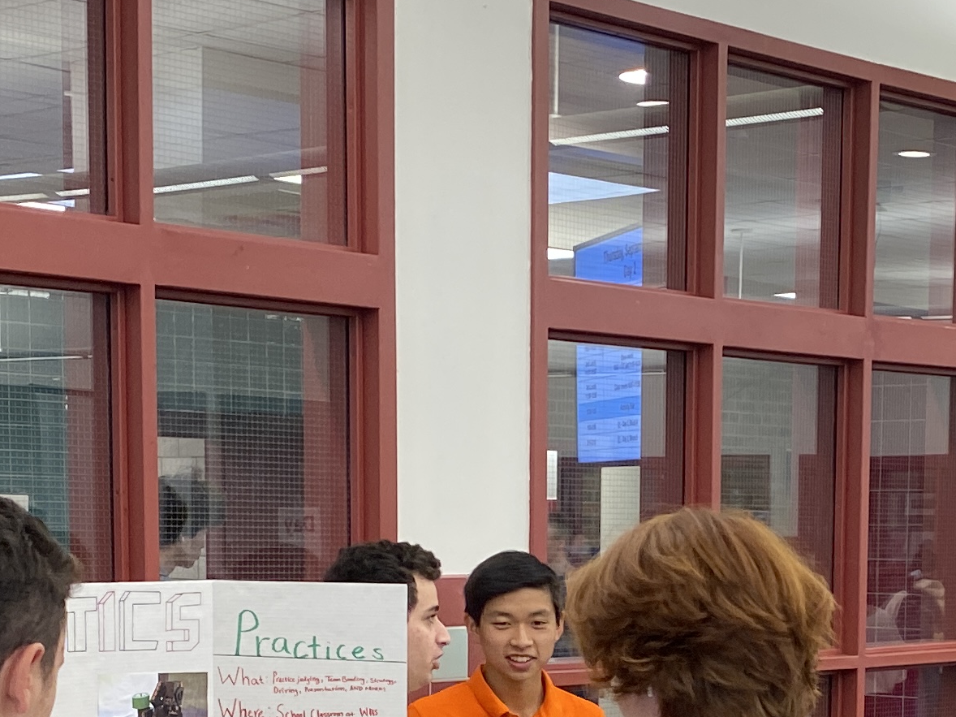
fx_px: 2457
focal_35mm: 89
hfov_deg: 21.8
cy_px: 748
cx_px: 710
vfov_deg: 16.2
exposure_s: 1/60
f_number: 1.8
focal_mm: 4.25
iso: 64
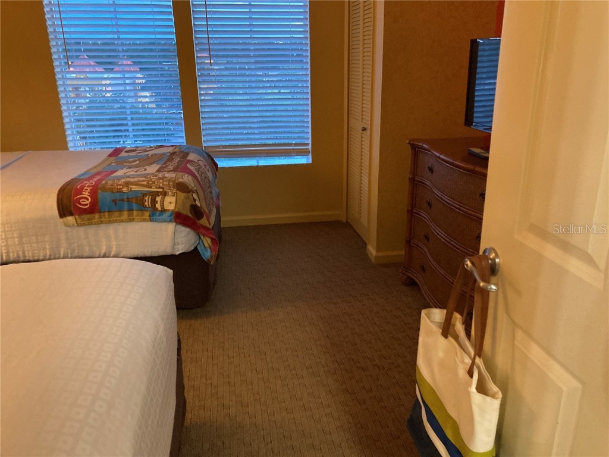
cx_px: 304
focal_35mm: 28
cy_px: 228
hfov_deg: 63.4
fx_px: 493
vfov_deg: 49.7
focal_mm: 3.99
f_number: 1.8
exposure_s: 1/30
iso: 320
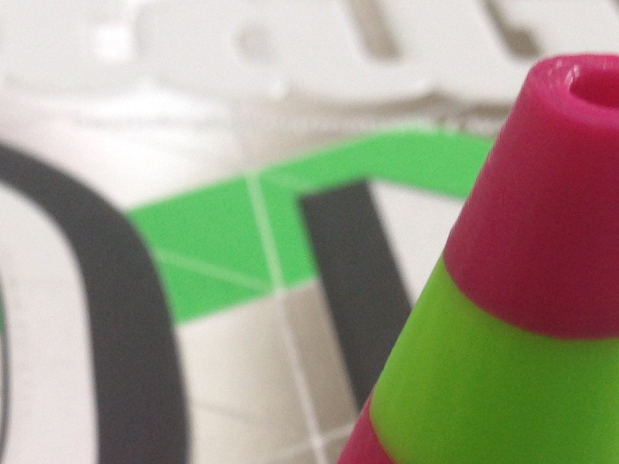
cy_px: 585
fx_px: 1574
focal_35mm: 88
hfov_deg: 22.0
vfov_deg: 16.0
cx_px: 150
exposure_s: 1/20
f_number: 2.4
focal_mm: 4.12
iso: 64
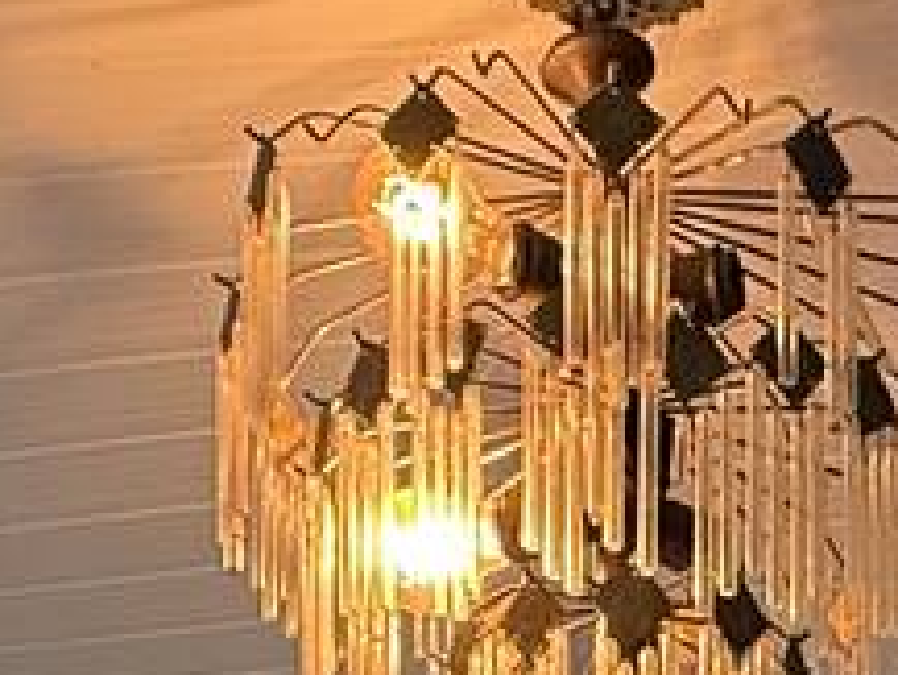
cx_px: 985
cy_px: 1748
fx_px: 2414
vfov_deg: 11.9
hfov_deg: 20.1
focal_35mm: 93
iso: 320
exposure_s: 1/60
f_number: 2.2
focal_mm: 2.22
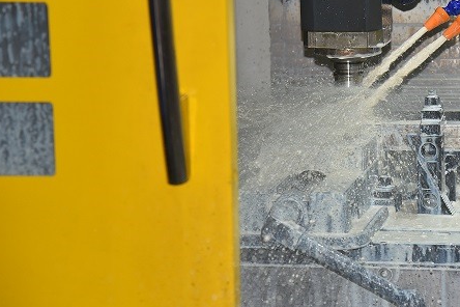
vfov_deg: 9.5
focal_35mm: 144
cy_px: 85
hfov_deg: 14.2
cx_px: 379
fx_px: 1840
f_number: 5
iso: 1000
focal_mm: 85
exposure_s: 1/125
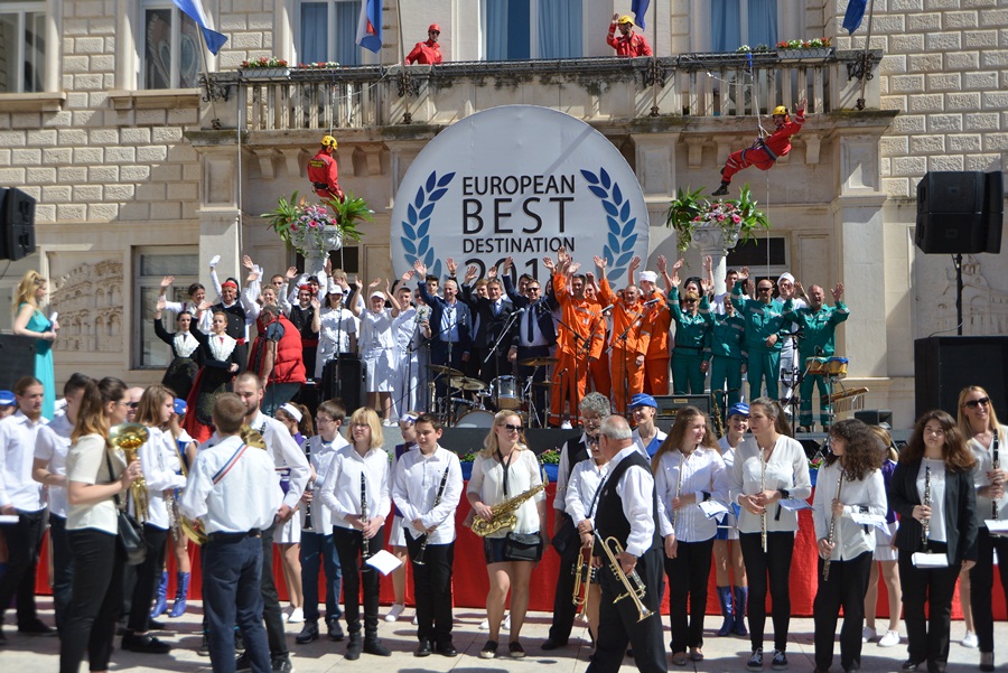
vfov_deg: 33.4
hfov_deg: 48.4
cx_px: 504
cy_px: 336
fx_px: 1120
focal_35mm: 40
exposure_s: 1/2500
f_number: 6.3
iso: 400
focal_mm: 40
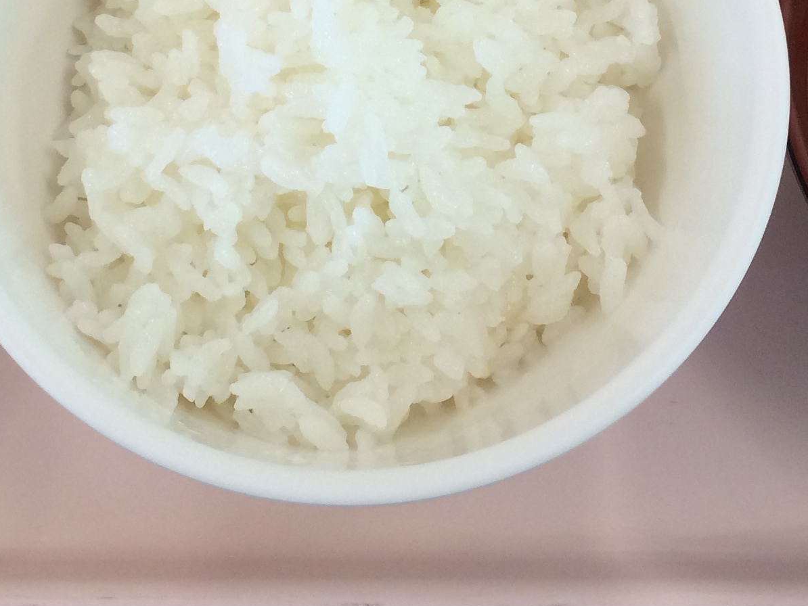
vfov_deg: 17.2
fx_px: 1914
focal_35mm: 82
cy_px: -116
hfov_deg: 23.8
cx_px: 342
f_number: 2.2
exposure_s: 1/120
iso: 64
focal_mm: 4.12
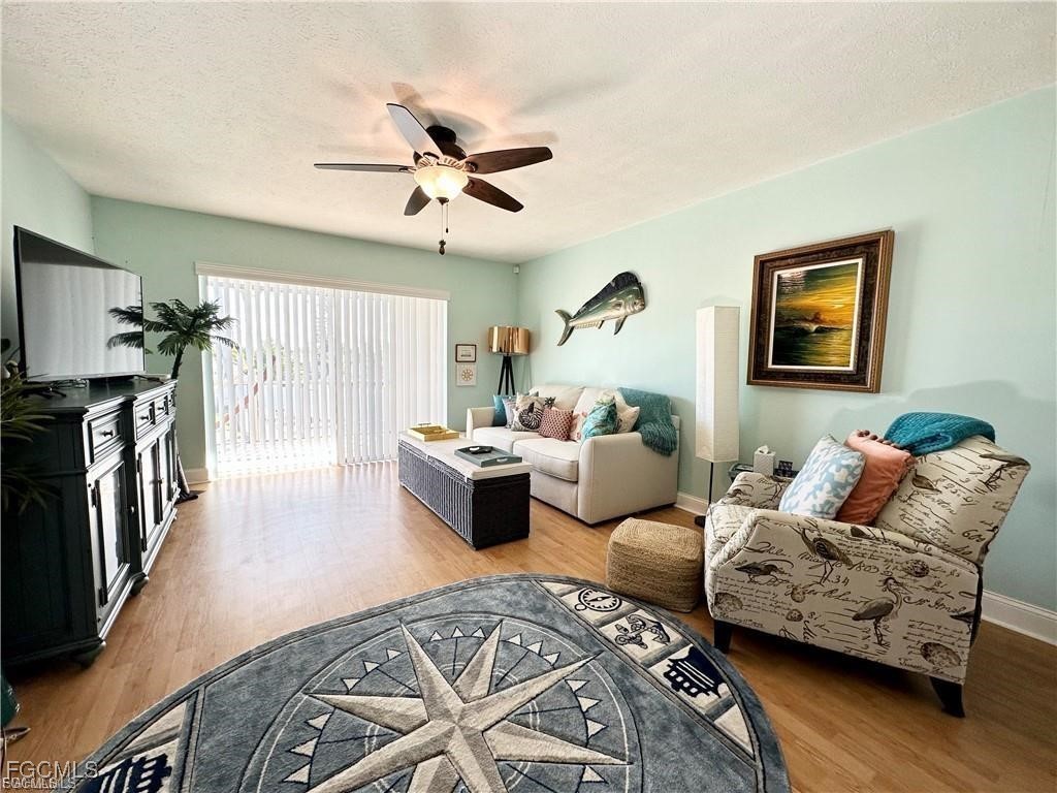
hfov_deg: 102.1
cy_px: 396
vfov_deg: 85.7
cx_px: 528
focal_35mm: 14
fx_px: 427
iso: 64
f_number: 2.2
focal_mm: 2.22
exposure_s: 1/120
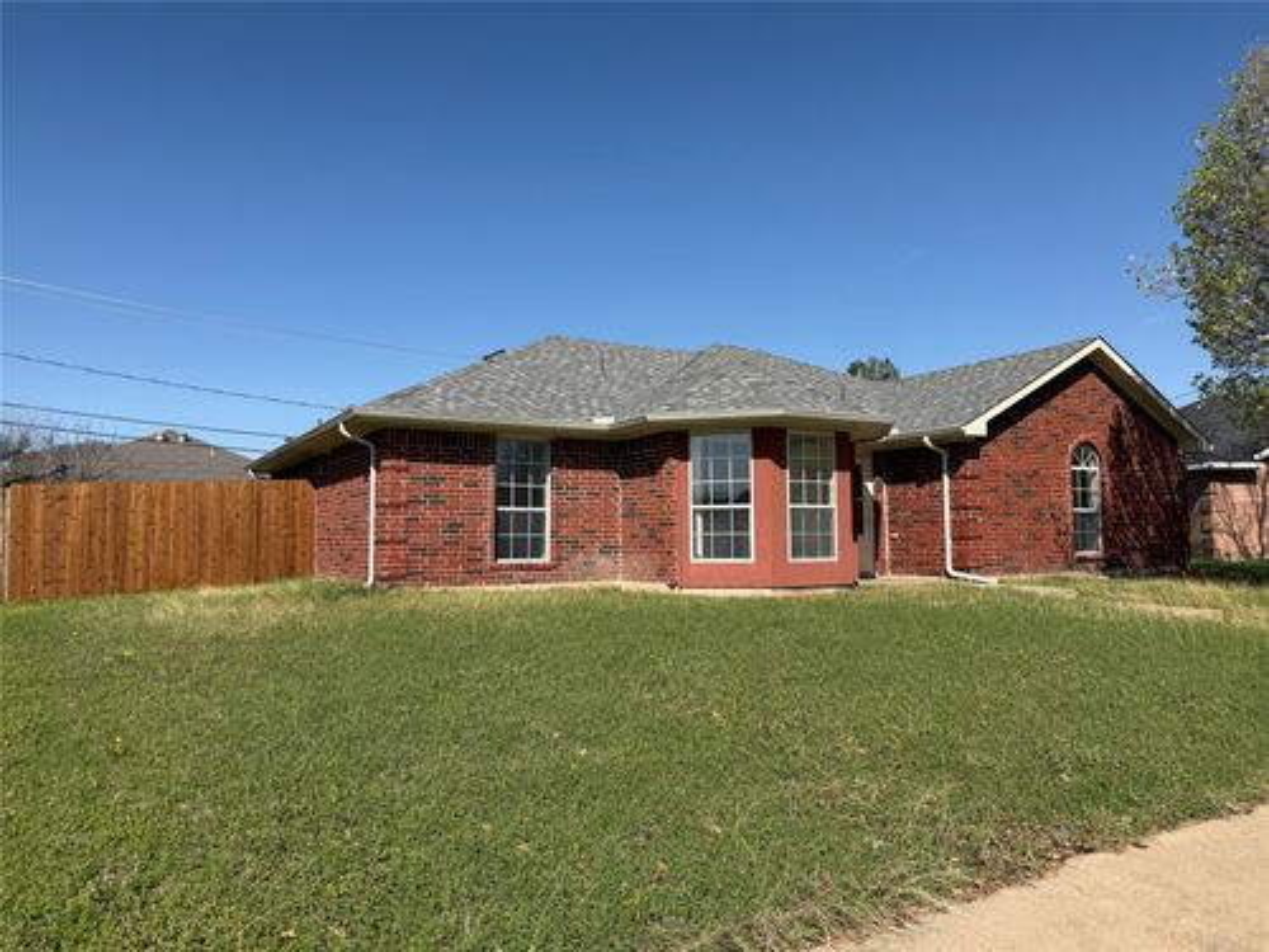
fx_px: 880
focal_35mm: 24
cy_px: 476
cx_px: 634
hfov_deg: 71.6
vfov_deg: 56.8
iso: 80
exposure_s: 1/4975
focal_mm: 6.76
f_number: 1.78
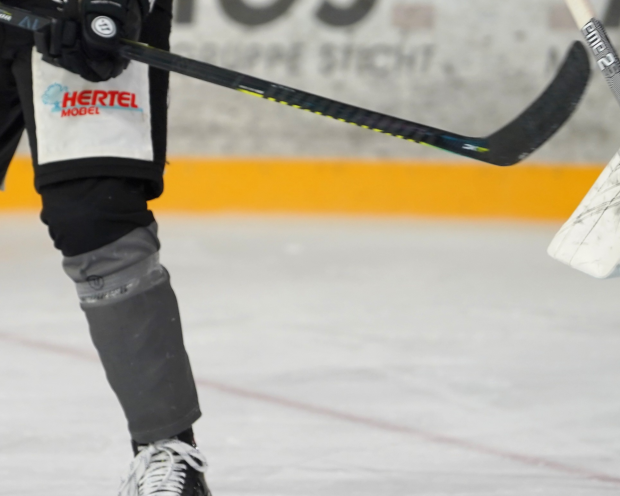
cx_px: -33
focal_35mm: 583
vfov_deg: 2.7
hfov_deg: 3.3
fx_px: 10696
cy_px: 67
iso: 640
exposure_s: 1/250
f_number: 4
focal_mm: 200
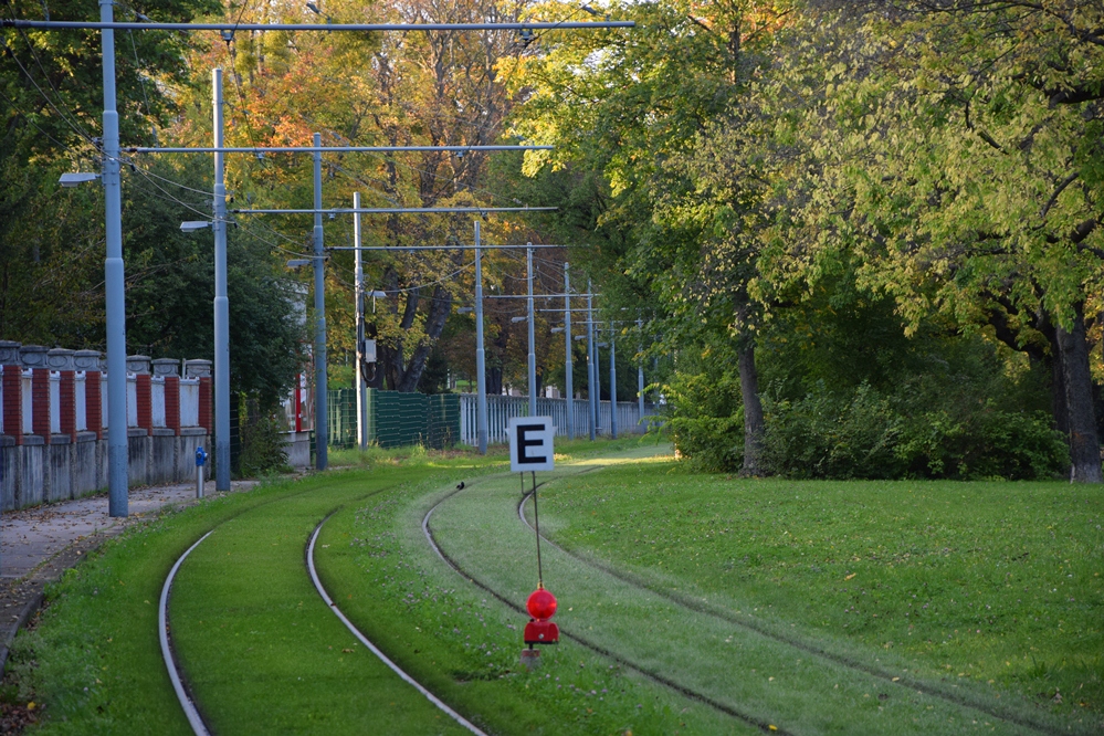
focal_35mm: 158
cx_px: 552
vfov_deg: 8.7
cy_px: 368
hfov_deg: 13.0
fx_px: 4830
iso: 400
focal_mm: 105
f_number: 5.6
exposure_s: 1/200
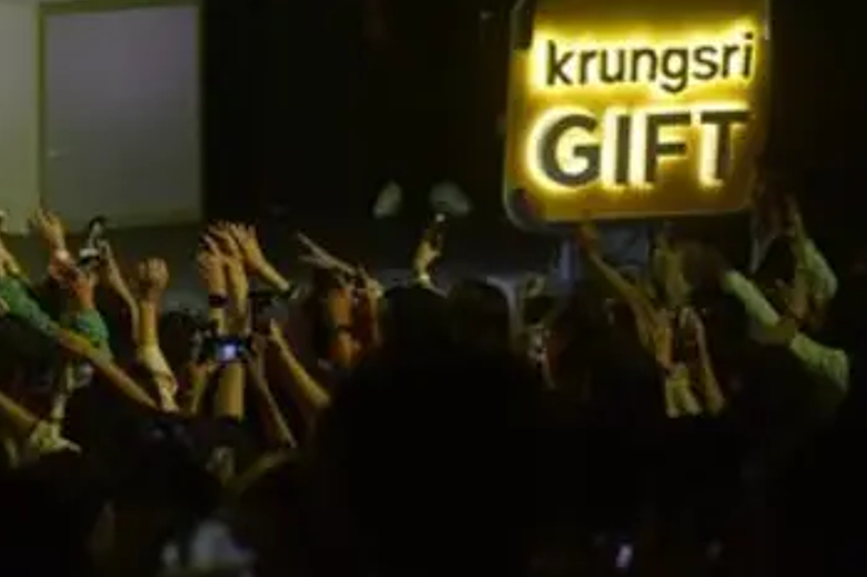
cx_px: -75
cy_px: 40
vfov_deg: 5.8
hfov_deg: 8.7
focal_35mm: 235
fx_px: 5654
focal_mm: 105
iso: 2000
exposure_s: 1/400
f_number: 4
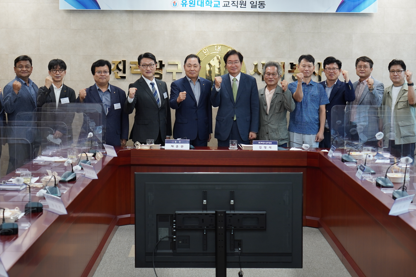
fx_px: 862
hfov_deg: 27.1
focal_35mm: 75
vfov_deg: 18.3
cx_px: 203
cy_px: 113
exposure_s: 1/80
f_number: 2.8
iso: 320
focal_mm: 41
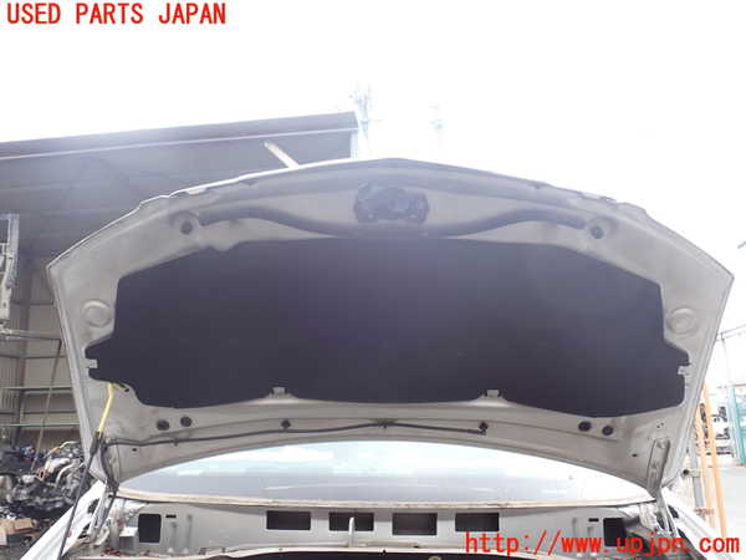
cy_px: 280
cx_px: 373
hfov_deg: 60.0
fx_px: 647
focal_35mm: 30
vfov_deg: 46.8
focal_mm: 5.4
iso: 100
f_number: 3.2
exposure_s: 1/200
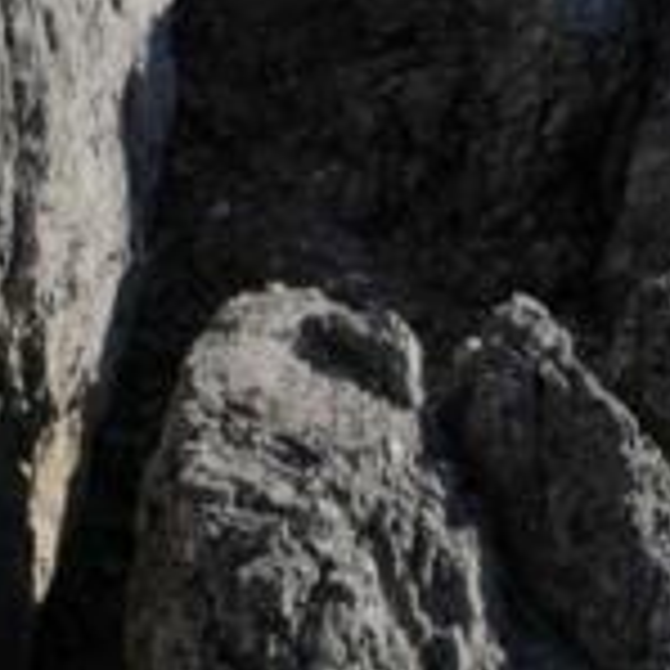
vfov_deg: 21.5
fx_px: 1489
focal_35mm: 68
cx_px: -546
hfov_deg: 19.1
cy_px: -315
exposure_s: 1/125
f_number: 11
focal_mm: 12
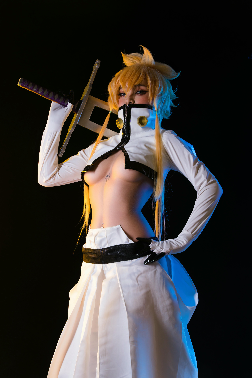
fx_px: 562
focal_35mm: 54
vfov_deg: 37.2
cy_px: 189
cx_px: 126
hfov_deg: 25.3
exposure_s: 1/100
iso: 400
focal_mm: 53.5
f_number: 5
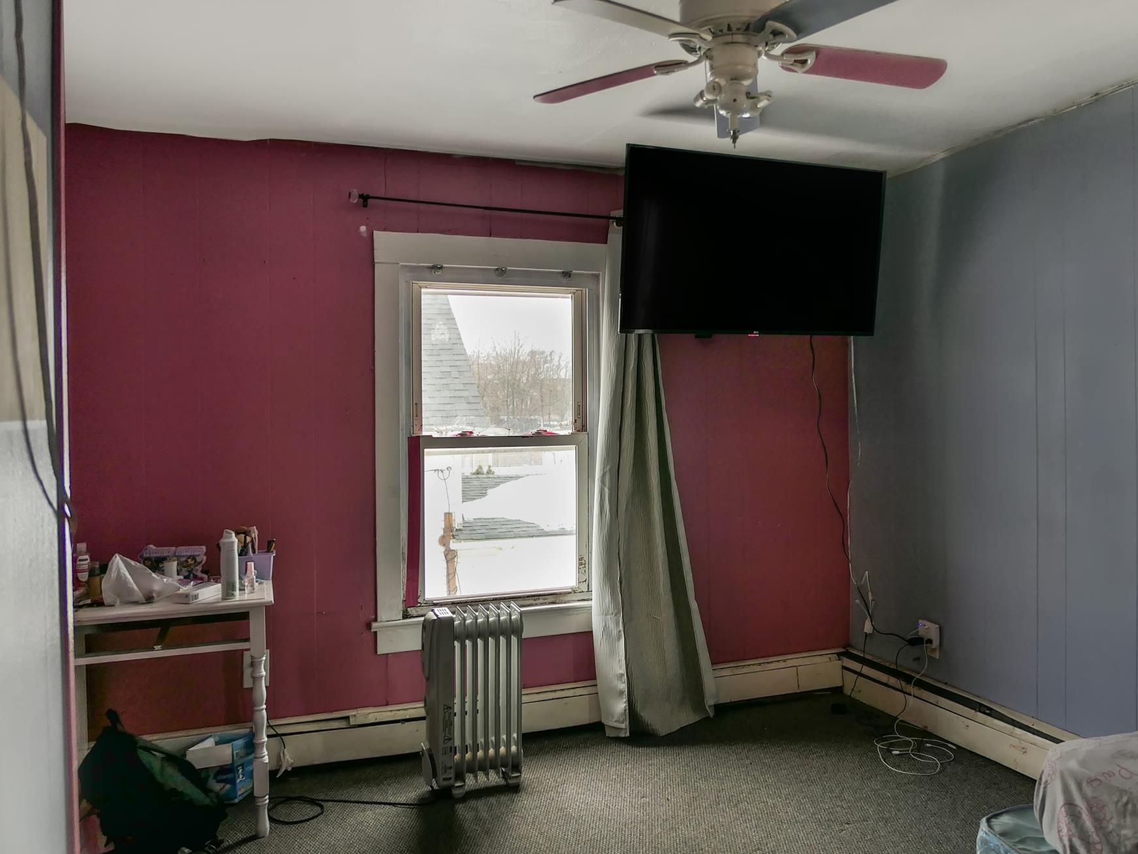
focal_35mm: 27
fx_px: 888
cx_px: 636
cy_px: 425
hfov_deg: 65.1
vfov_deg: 51.4
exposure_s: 1/125
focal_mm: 8.8
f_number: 1.8
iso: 125
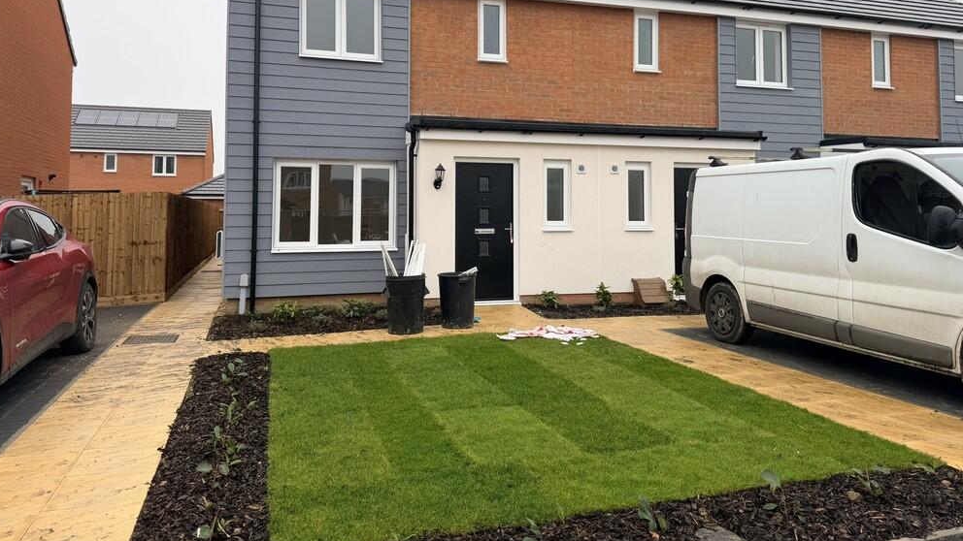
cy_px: 177
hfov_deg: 69.9
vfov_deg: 42.3
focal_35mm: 27
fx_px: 689
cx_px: 482
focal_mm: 6.76
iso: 80
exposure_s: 1/440
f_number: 1.78
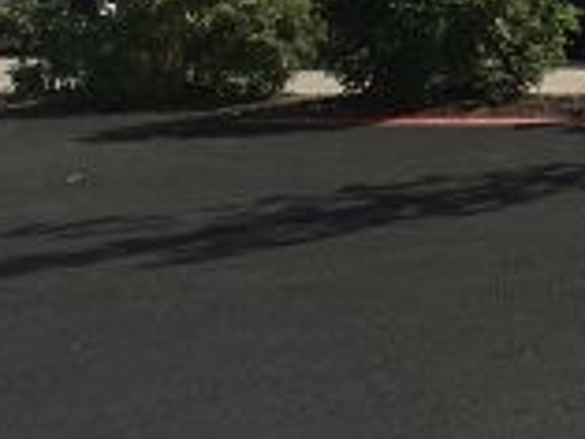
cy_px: 52
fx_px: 2503
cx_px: 1319
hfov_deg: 11.4
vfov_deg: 10.0
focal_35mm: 148
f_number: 2.2
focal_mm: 4.15
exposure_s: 1/2024
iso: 25
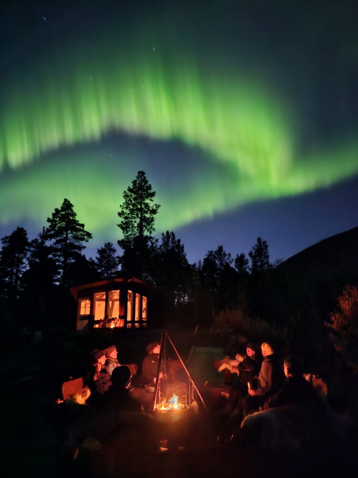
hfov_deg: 58.9
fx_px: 317
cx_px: 179
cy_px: 239
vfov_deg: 73.9
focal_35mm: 23
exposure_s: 1/4
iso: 4000
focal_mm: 6.3
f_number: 1.7
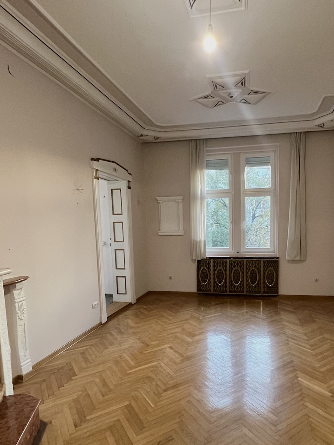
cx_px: 206
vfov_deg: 81.2
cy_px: 255
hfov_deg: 65.1
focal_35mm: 20
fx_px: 257
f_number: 1.8
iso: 320
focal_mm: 1.57
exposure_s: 1/50
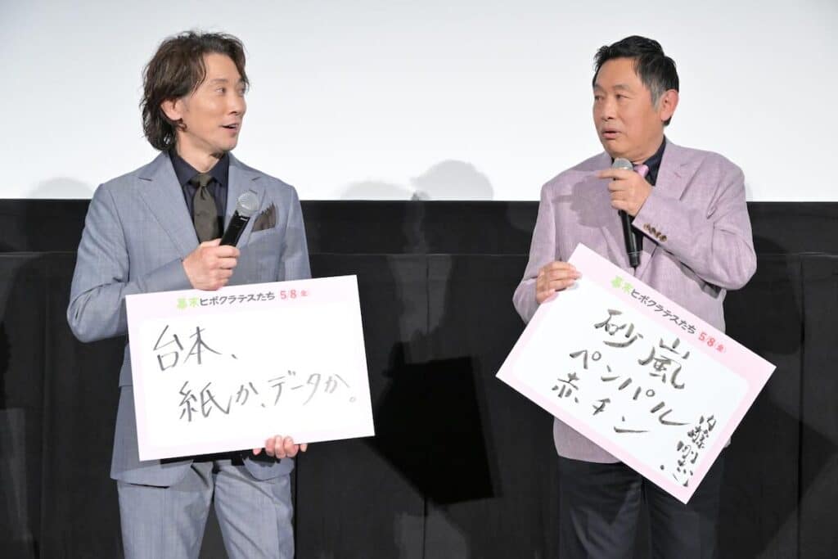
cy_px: 280
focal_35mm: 58
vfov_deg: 23.4
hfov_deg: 34.5
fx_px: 1350
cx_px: 419
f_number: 5.6
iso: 5000
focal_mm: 58
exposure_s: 1/250
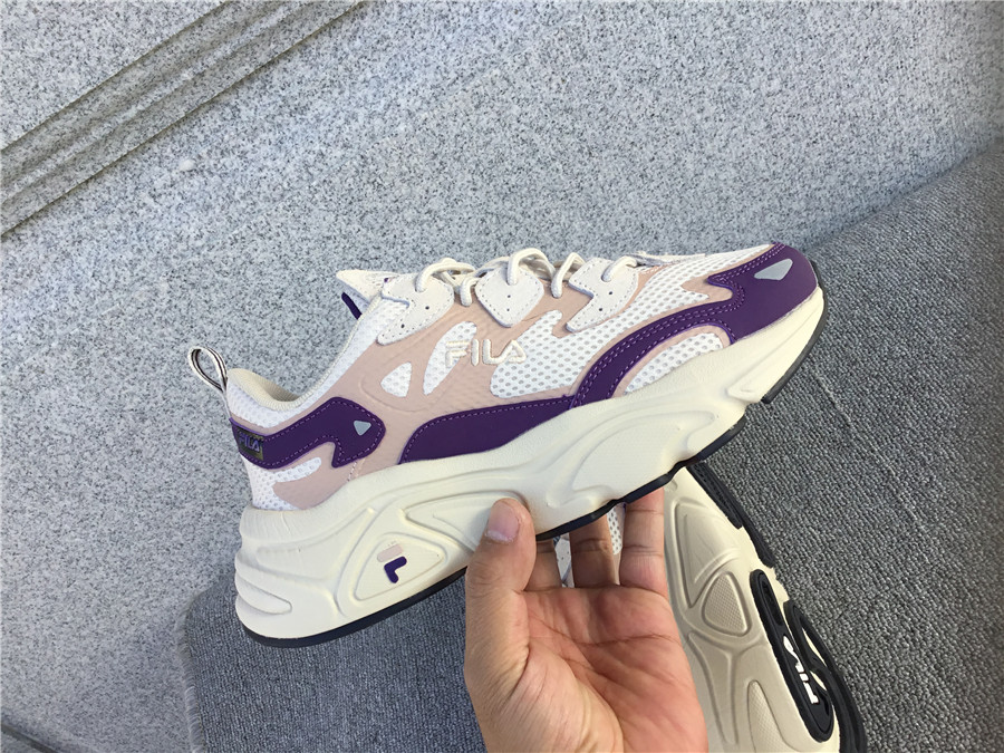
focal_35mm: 31
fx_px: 899
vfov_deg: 45.4
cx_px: 502
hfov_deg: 58.4
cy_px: 376
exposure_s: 1/311
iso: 25
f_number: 2.4
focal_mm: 3.3
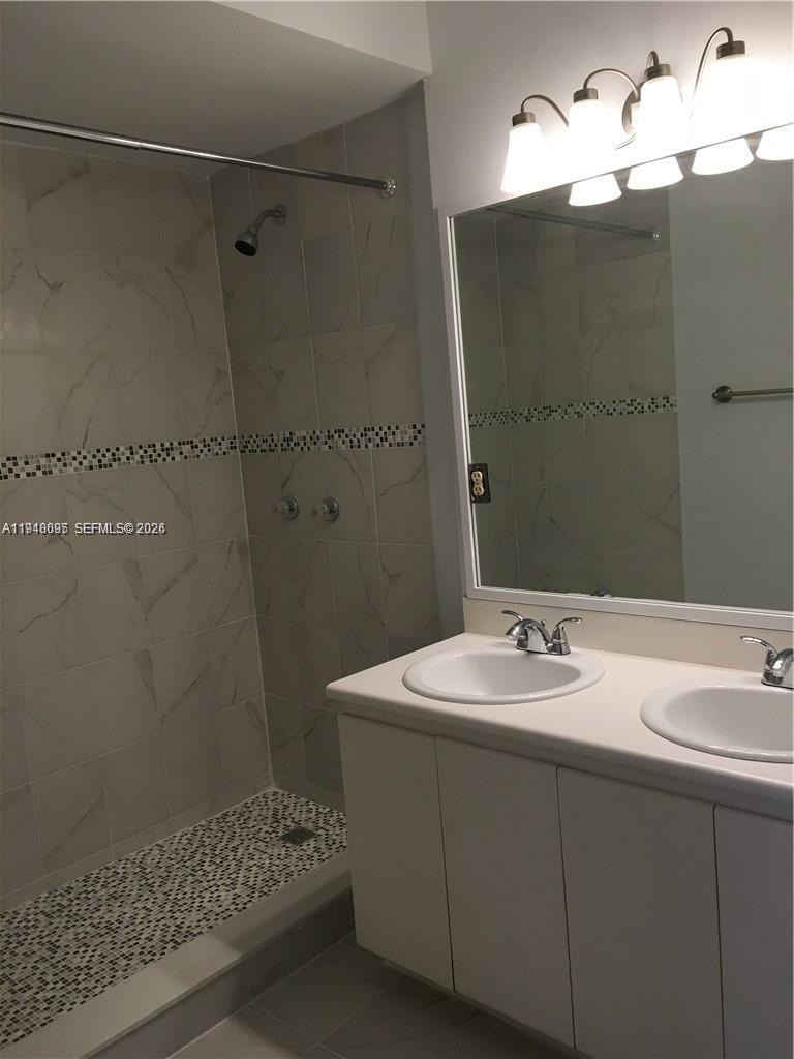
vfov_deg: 61.7
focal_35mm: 29
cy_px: 530
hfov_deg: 48.2
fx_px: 887
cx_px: 397
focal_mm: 4.15
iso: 40
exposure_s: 1/30
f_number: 2.2
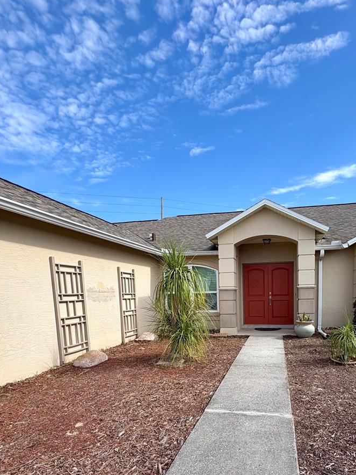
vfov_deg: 81.7
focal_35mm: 19
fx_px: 261
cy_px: 318
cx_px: 238
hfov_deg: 66.8
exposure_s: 1/1078
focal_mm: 2.22
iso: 50
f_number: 2.2
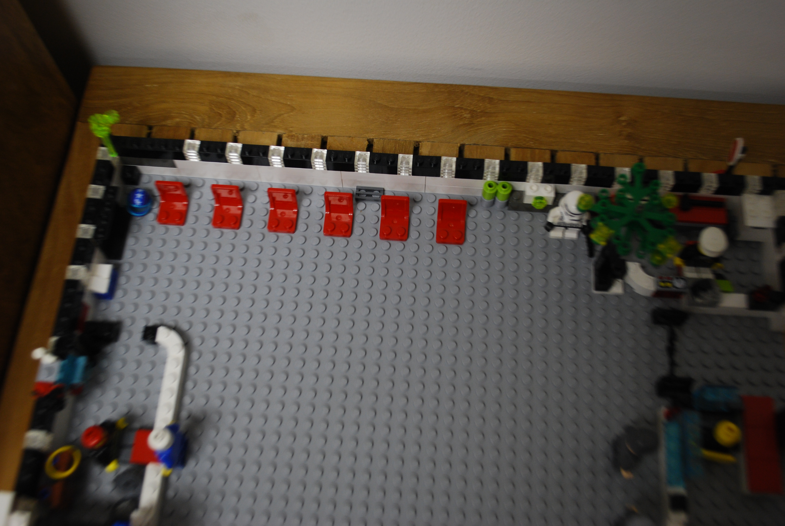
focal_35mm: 36
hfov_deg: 53.1
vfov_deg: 37.0
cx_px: 392
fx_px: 786
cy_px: 263
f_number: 4.2
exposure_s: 1/30
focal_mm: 24
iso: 320
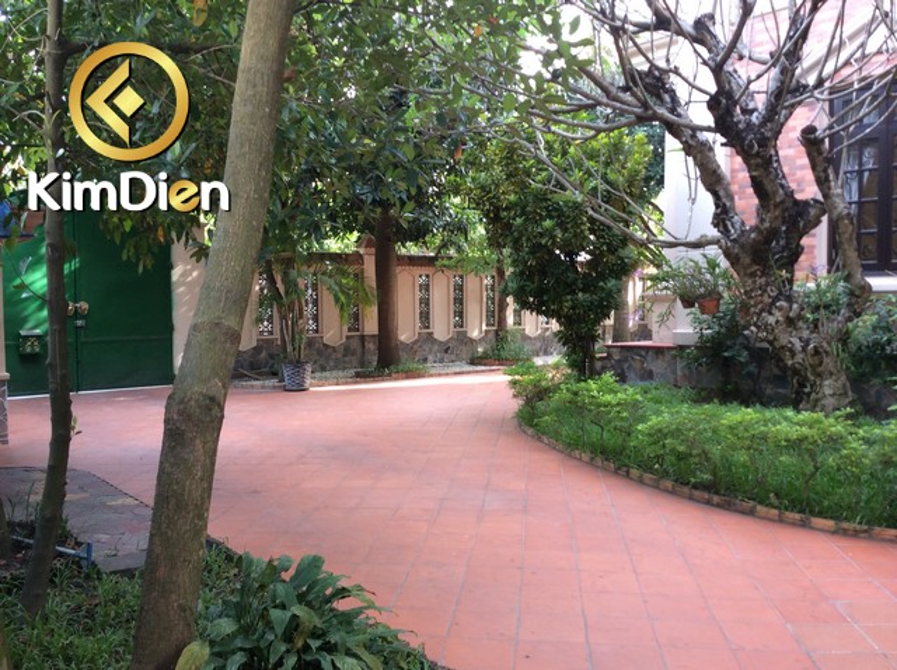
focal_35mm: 33
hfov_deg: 55.4
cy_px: 335
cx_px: 448
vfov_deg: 42.8
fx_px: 854
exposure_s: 1/30
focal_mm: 3.3
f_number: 2.4
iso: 32
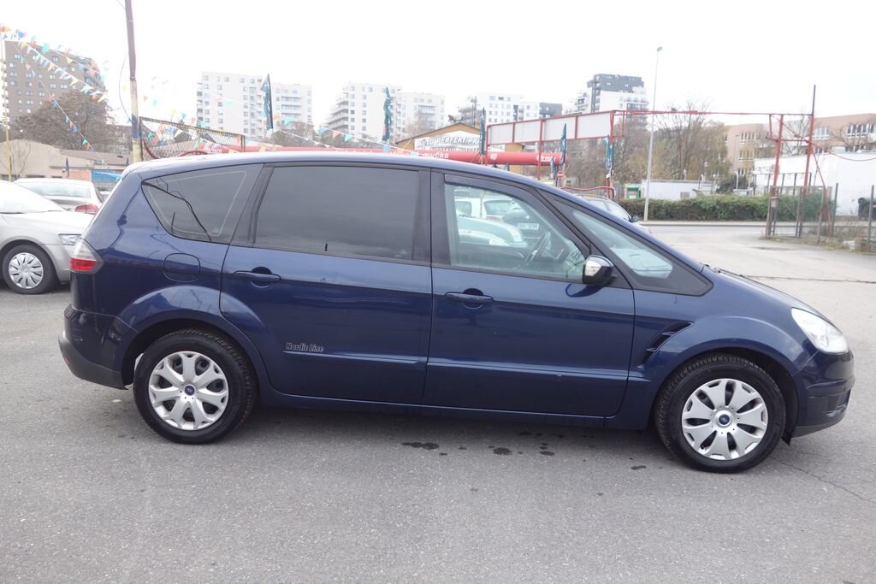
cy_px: 292
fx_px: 681
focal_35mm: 28
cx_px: 438
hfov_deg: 65.5
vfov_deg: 46.4
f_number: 3.5
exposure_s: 1/100
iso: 125
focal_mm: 10.4
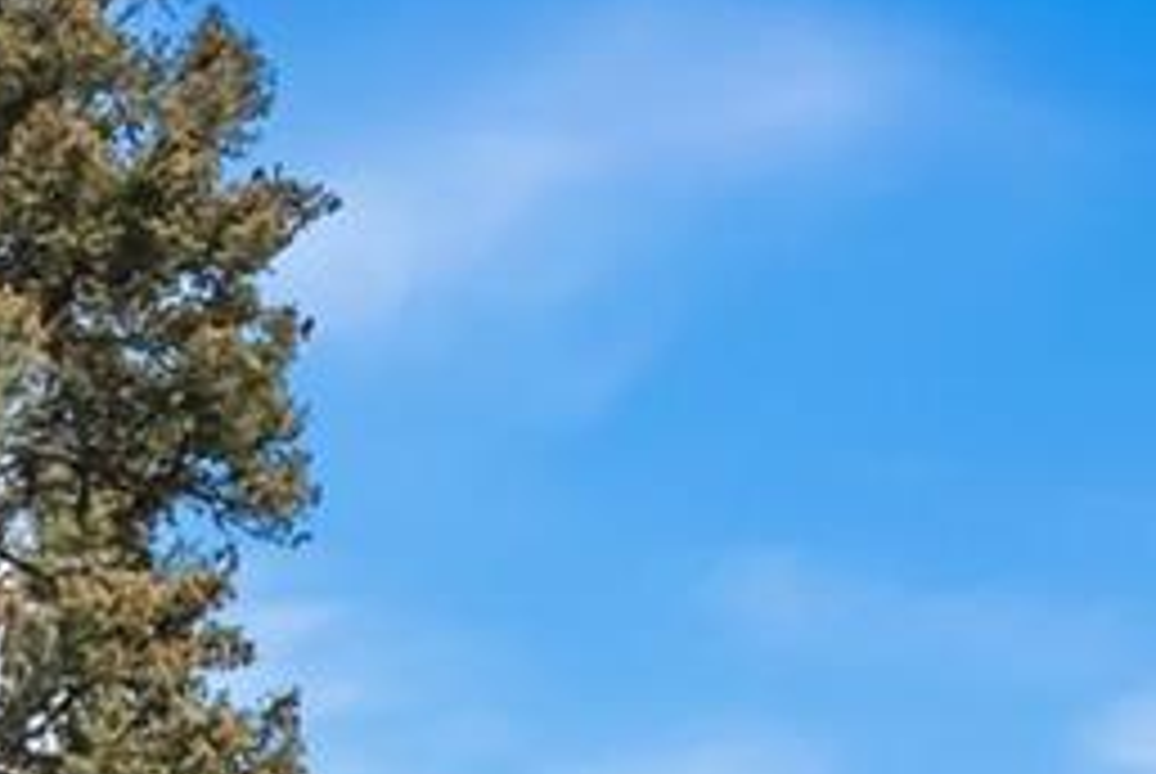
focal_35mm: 261
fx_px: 8390
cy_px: 1732
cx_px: -1075
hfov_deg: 7.6
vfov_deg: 5.1
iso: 200
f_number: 7.1
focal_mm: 28
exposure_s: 1/1000
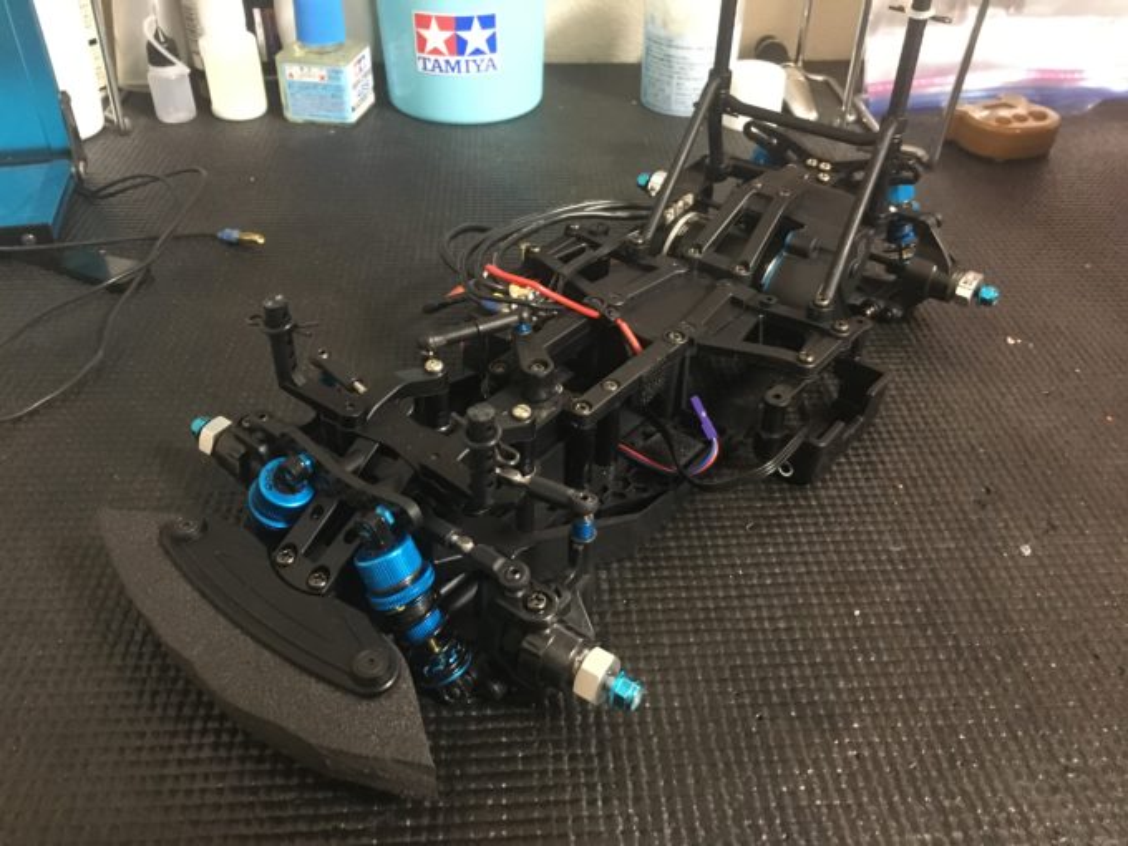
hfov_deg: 61.7
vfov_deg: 48.2
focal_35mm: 29
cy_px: 423
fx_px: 945
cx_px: 564
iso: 320
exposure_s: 1/15
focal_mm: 4.15
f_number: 2.2
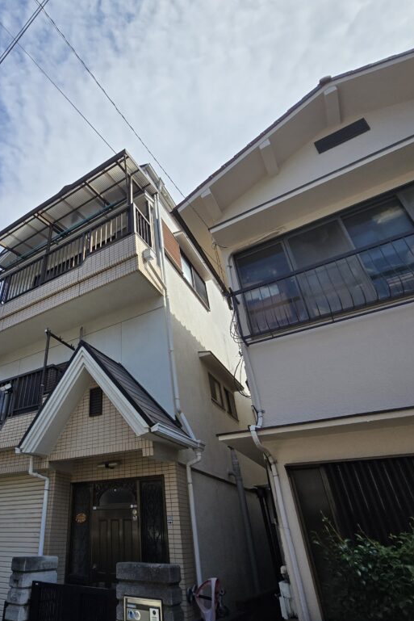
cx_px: 109
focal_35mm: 18
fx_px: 310
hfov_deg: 63.9
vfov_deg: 89.8
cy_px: 335
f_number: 2.2
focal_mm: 2.2
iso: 50
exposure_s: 1/2686
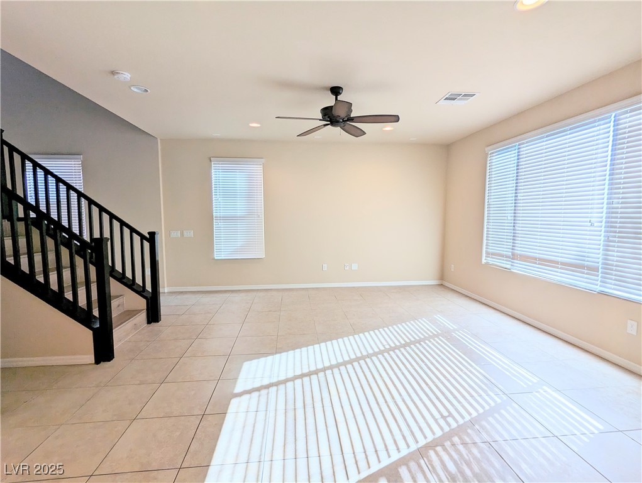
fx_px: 297
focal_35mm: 16
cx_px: 321
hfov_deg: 94.4
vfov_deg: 78.2
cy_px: 242
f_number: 2.2
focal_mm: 2.35
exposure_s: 1/235
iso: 36
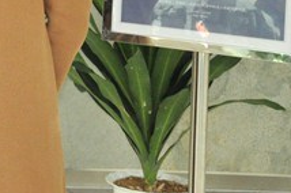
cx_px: -220
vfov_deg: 8.4
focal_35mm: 157
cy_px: -164
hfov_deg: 12.1
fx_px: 1267
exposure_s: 1/200
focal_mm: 28
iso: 2000
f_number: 4
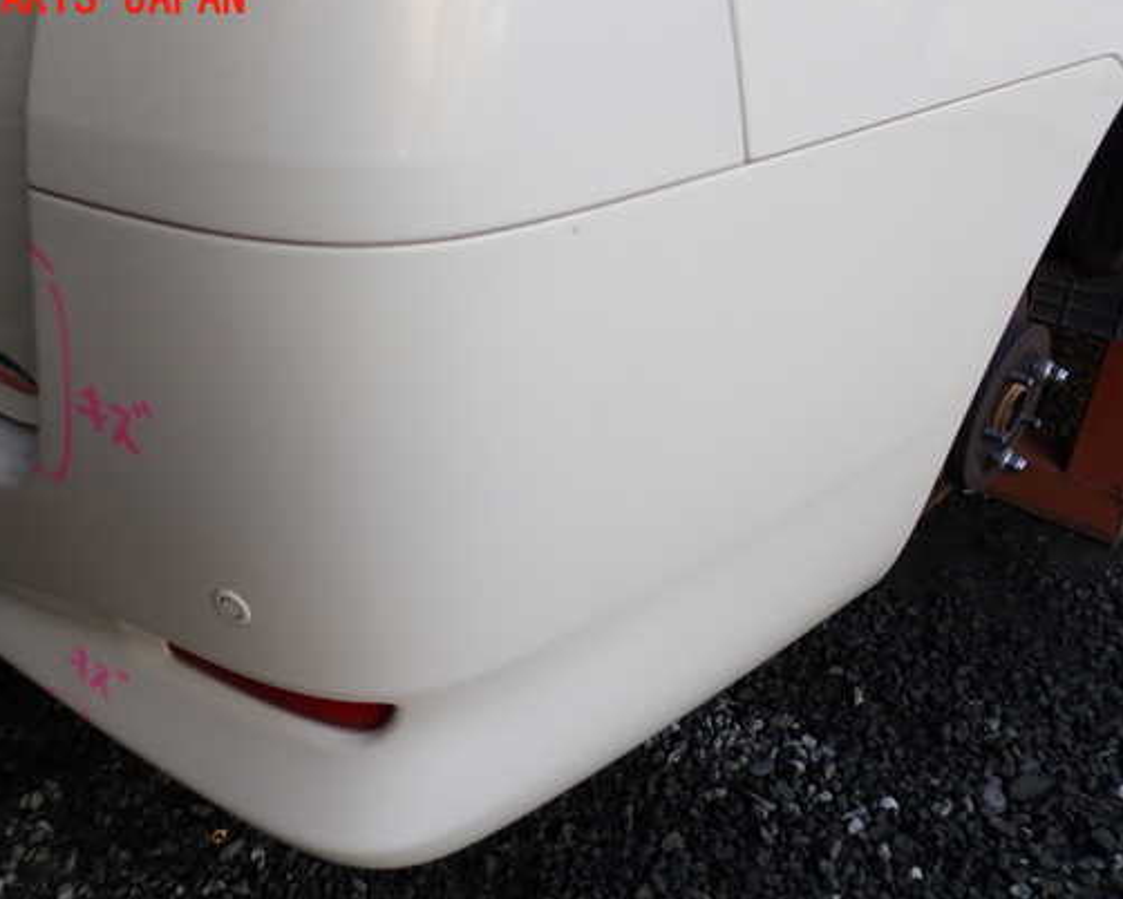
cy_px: 474
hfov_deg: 51.4
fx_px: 1164
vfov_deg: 42.2
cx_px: 510
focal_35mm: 35
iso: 100
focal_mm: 5.4
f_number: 3.2
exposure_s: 1/125
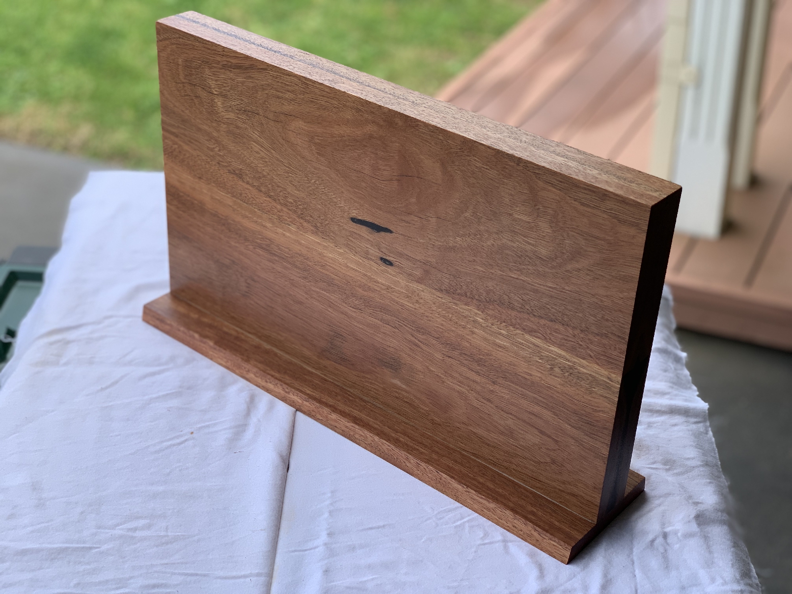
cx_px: 396
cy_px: 297
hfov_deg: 36.8
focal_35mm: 52
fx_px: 1190
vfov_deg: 28.0
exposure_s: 1/254
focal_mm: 6
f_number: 2.4
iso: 16
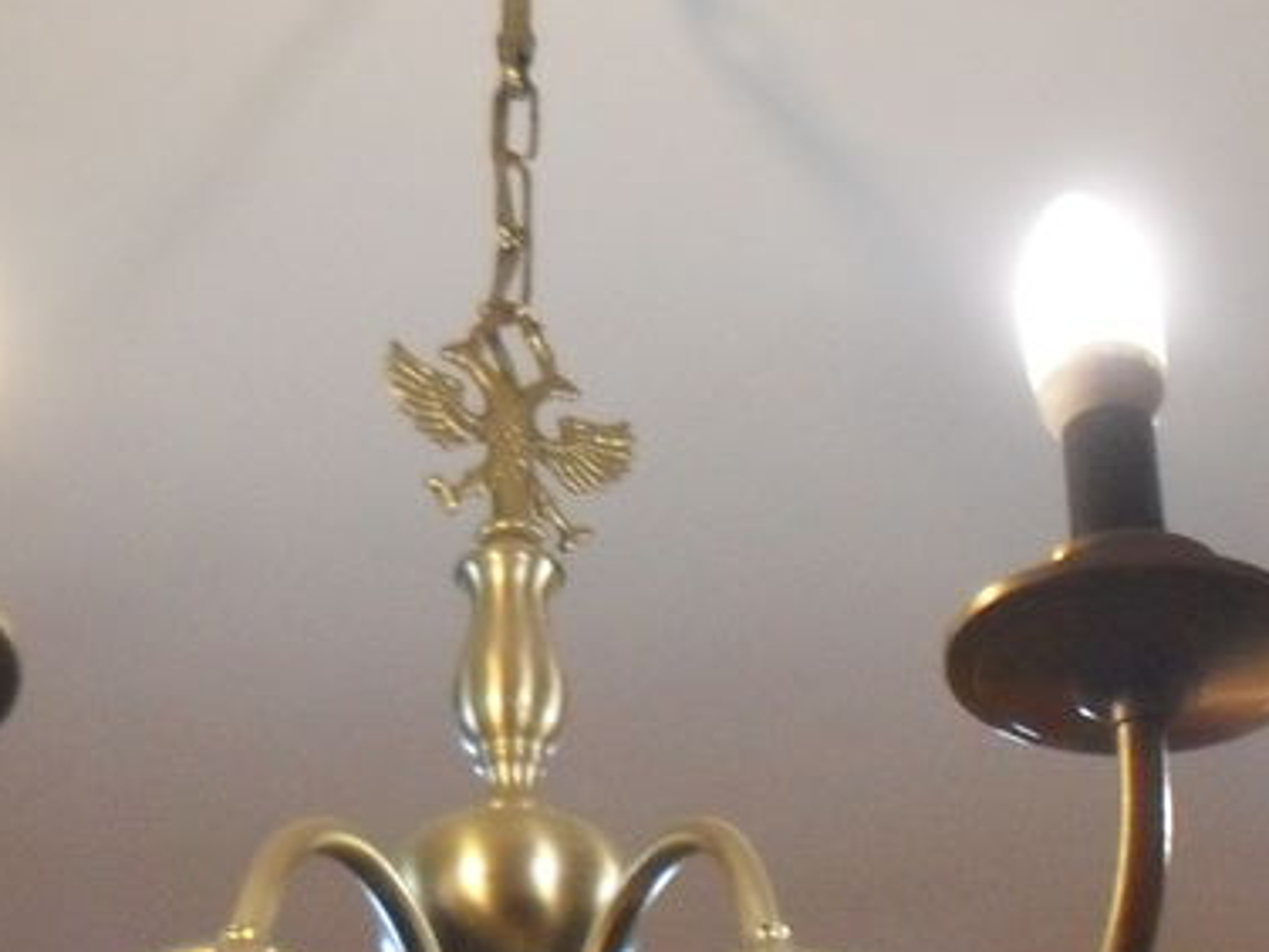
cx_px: 591
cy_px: 854
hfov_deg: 21.1
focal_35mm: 93
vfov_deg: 15.7
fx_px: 3409
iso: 400
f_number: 3.2
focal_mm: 6.3
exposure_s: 1/30
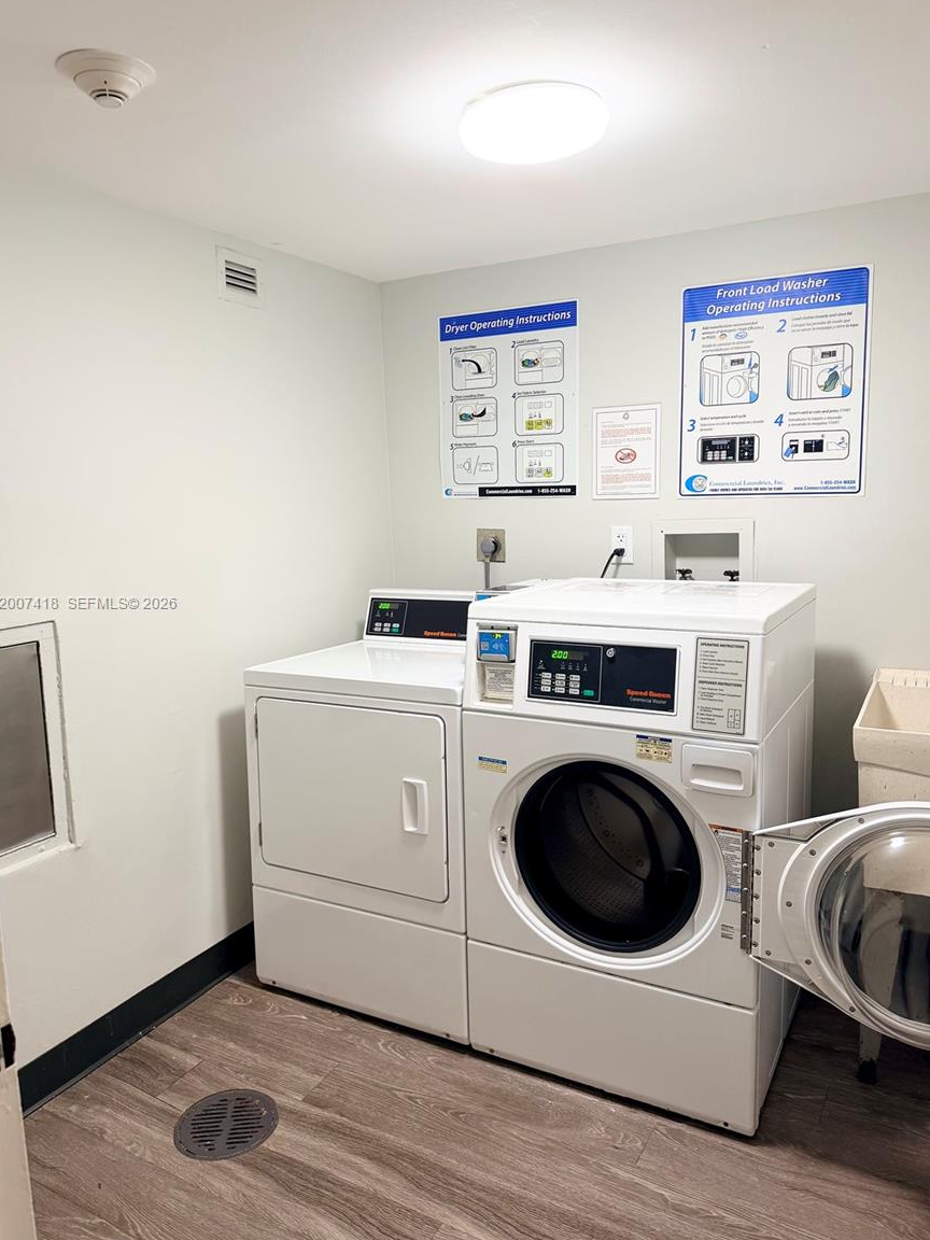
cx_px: 461
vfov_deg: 69.4
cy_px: 604
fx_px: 896
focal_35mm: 25
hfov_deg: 54.9
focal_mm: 6.76
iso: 125
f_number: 1.78
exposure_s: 1/60
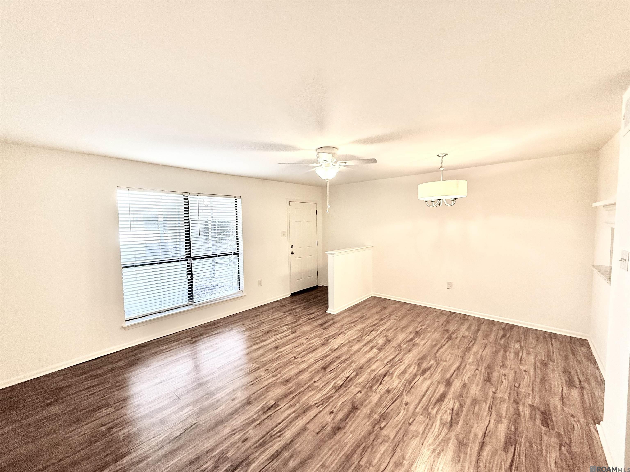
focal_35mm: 14
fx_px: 255
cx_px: 315
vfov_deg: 85.7
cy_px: 236
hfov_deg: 102.1
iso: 250
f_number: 2.2
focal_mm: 2.22
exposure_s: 1/120
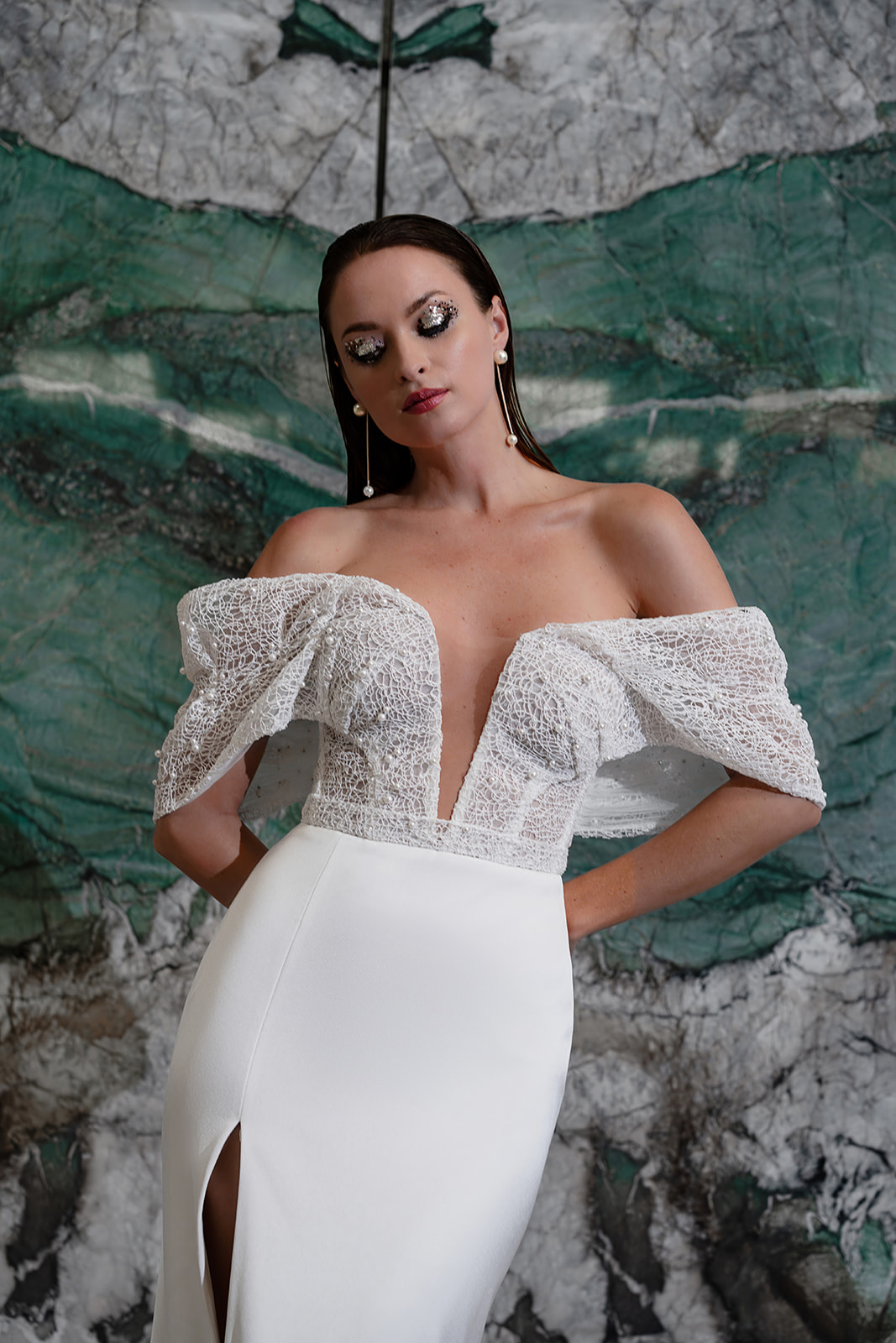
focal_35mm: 55
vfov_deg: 36.2
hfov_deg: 24.6
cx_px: 448
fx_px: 2053
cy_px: 672
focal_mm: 55
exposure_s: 1/200
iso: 500
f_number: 4
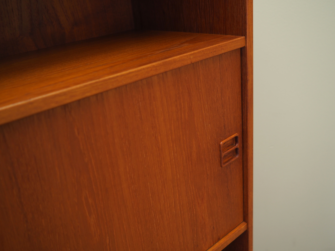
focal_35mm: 34
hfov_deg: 54.0
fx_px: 329
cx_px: 168
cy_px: 126
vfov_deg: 41.8
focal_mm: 17
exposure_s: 1/30
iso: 250
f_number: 2.2
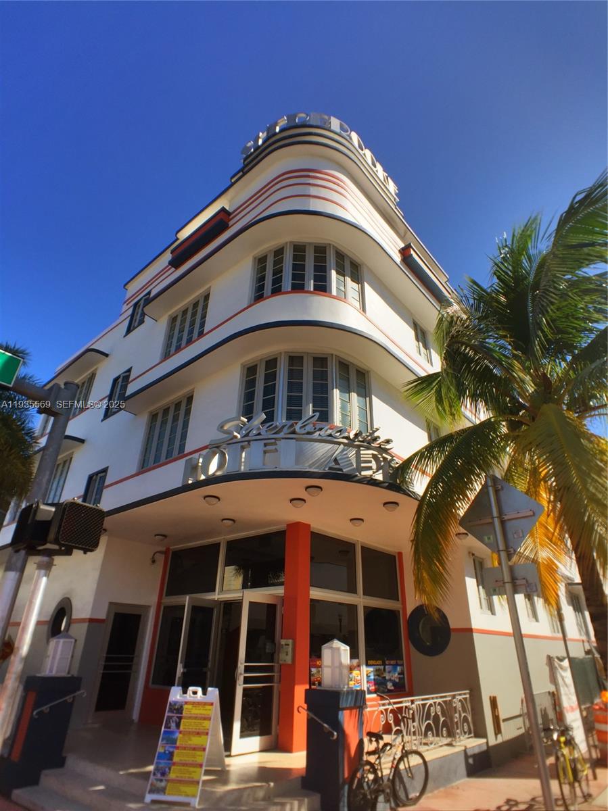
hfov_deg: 48.2
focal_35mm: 29
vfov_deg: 61.7
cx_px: 304
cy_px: 406
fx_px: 680
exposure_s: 1/5650
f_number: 2.2
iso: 32
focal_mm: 4.15
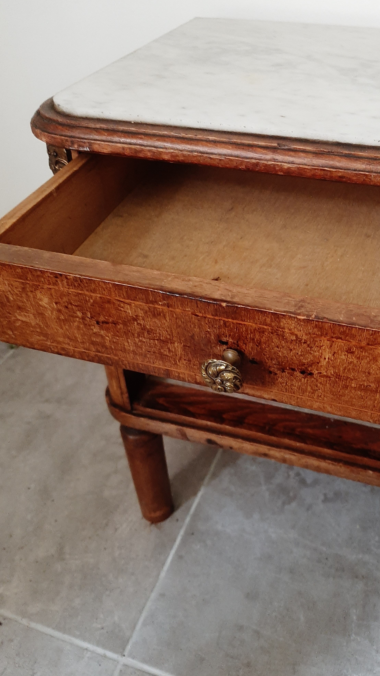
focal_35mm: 29
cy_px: 333
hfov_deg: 39.8
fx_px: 520
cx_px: 245
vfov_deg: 66.1
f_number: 1.7
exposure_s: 1/50
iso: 250
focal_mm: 3.93
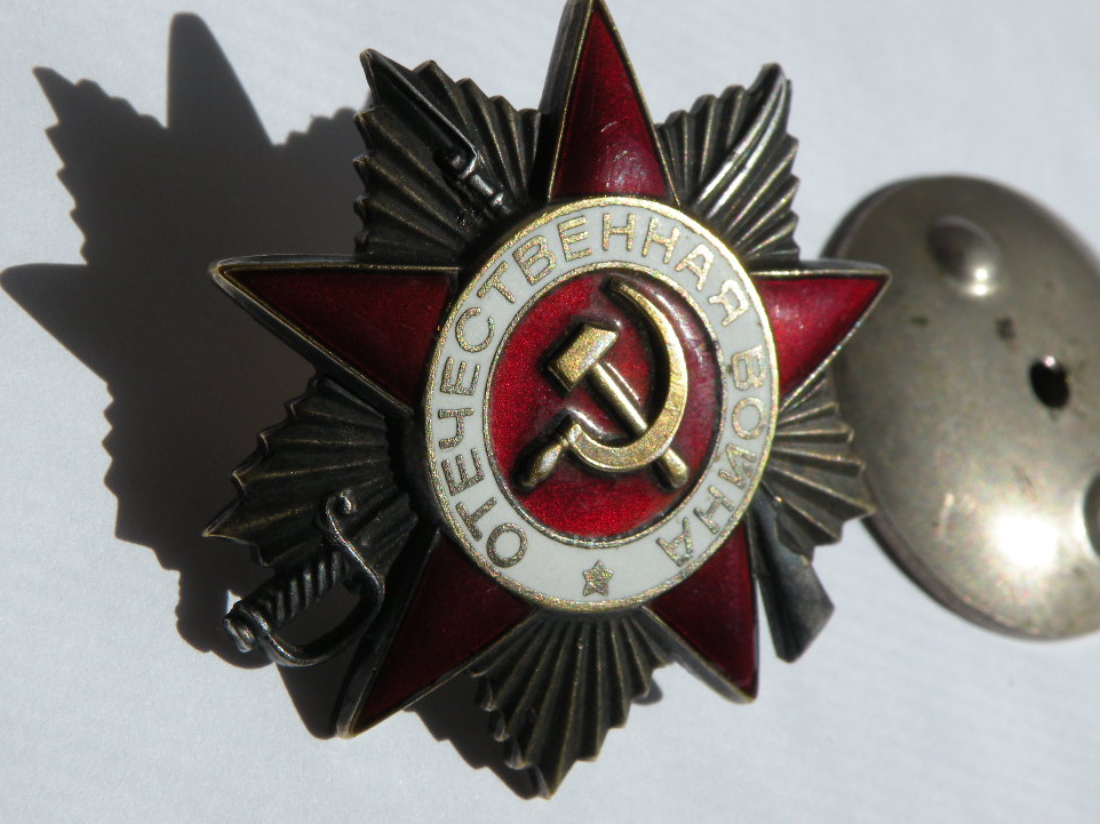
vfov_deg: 14.9
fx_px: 3145
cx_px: 581
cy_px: 399
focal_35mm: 99
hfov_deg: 19.8
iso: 64
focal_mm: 16.4
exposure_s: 1/281
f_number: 7.1
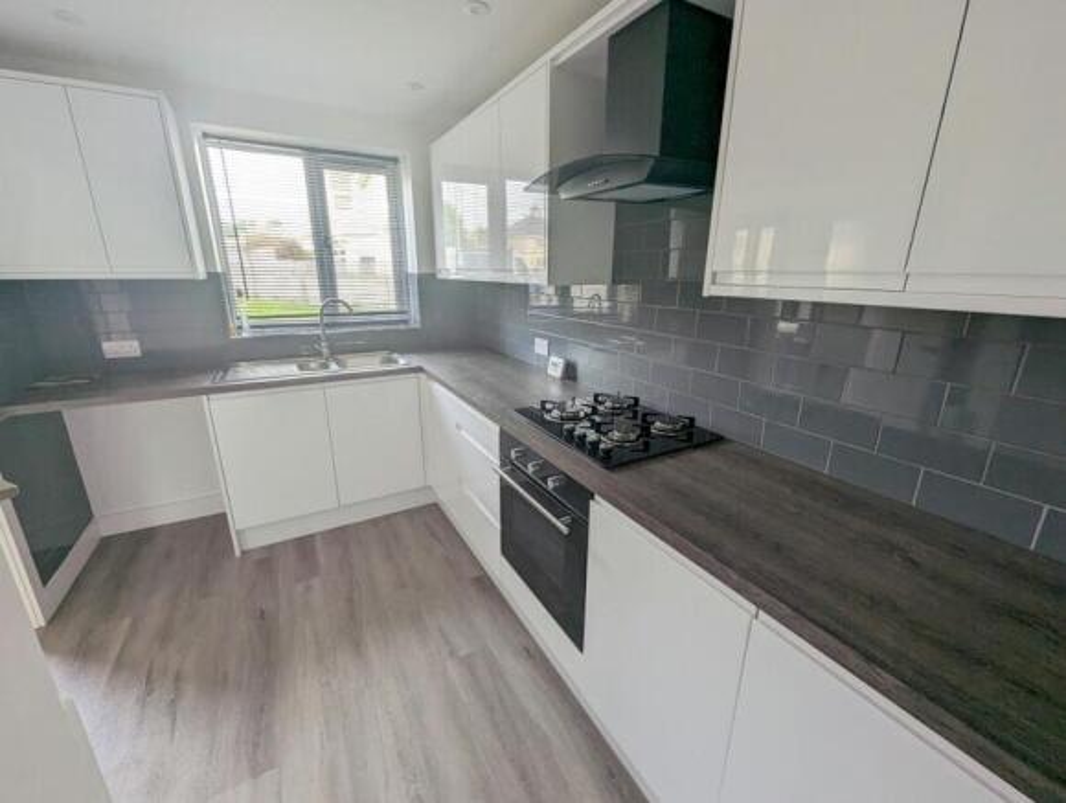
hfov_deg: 106.1
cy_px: 402
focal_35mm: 13
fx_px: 401
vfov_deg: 90.1
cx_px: 533
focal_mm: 1.95
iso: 77
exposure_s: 1/54.9
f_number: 2.2
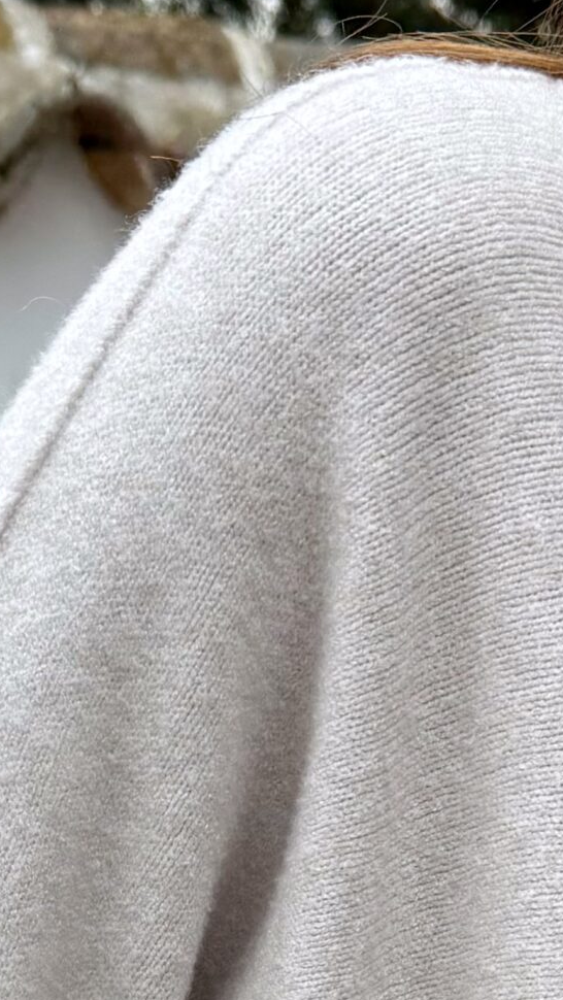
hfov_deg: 16.9
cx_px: 617
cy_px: 1277
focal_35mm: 69
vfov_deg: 26.3
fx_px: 1830
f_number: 1.78
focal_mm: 6.76
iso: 80
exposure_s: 1/665
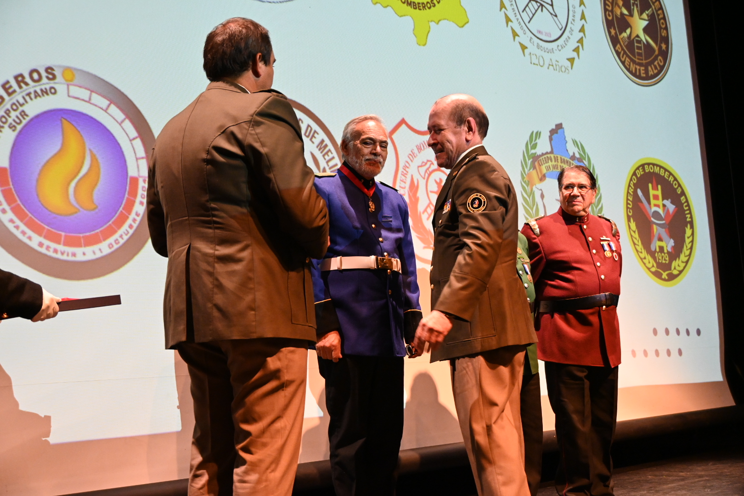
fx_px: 961
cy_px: 248
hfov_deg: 42.3
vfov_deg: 28.9
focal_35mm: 46
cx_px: 372
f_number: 4
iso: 2500
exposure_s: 1/125
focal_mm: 31
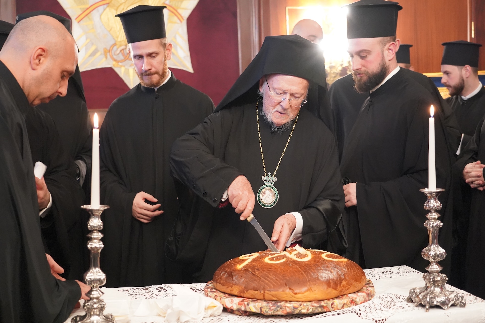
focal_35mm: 49
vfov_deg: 27.5
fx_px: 660
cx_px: 242
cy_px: 162
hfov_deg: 40.3
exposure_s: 1/160
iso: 10000
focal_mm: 49
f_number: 4
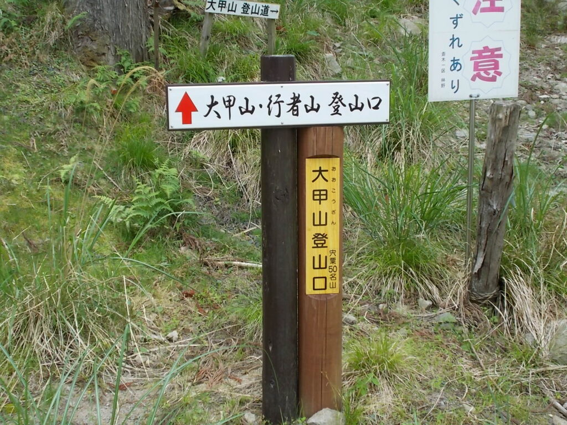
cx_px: 284
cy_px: 212
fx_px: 819
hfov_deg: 38.2
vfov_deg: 29.1
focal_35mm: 50
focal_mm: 9
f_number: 4.5
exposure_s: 1/125
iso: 80
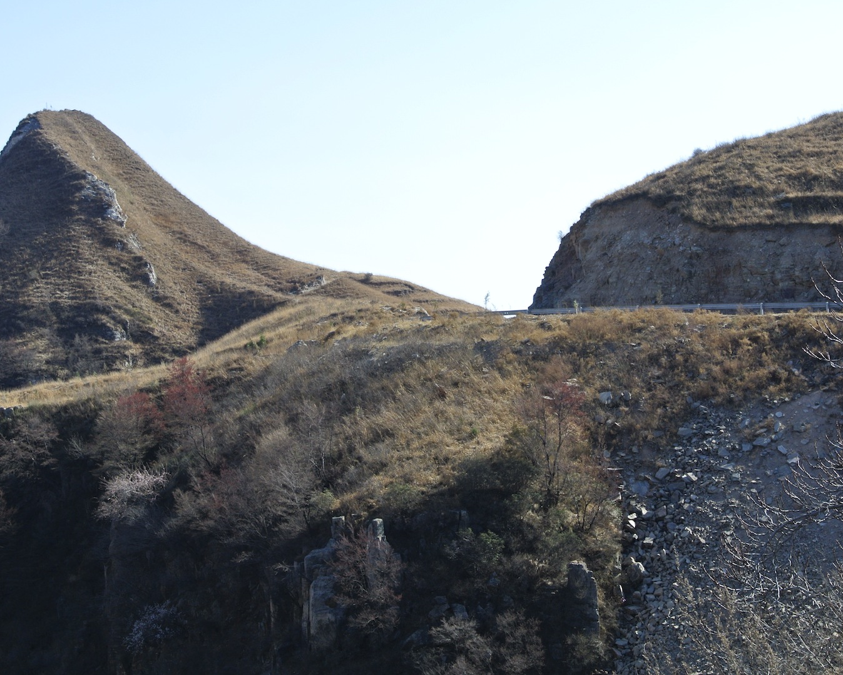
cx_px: 424
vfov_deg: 18.9
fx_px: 2021
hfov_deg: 23.6
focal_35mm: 81
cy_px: 338
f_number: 7.1
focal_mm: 26.7
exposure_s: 1/160
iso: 100
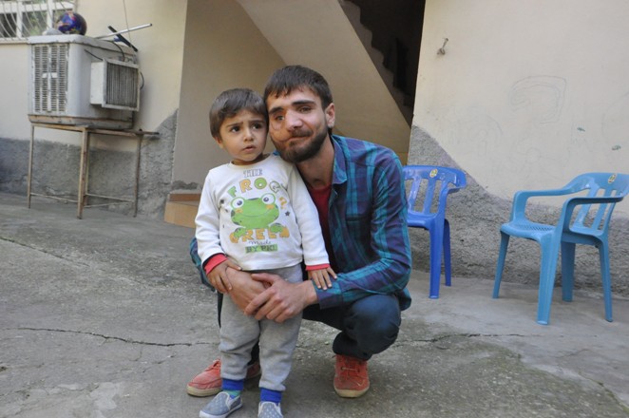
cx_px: 314
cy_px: 209
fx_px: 576
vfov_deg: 39.9
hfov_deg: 57.3
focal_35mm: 33
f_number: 9
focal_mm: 22
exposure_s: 1/320
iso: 2500
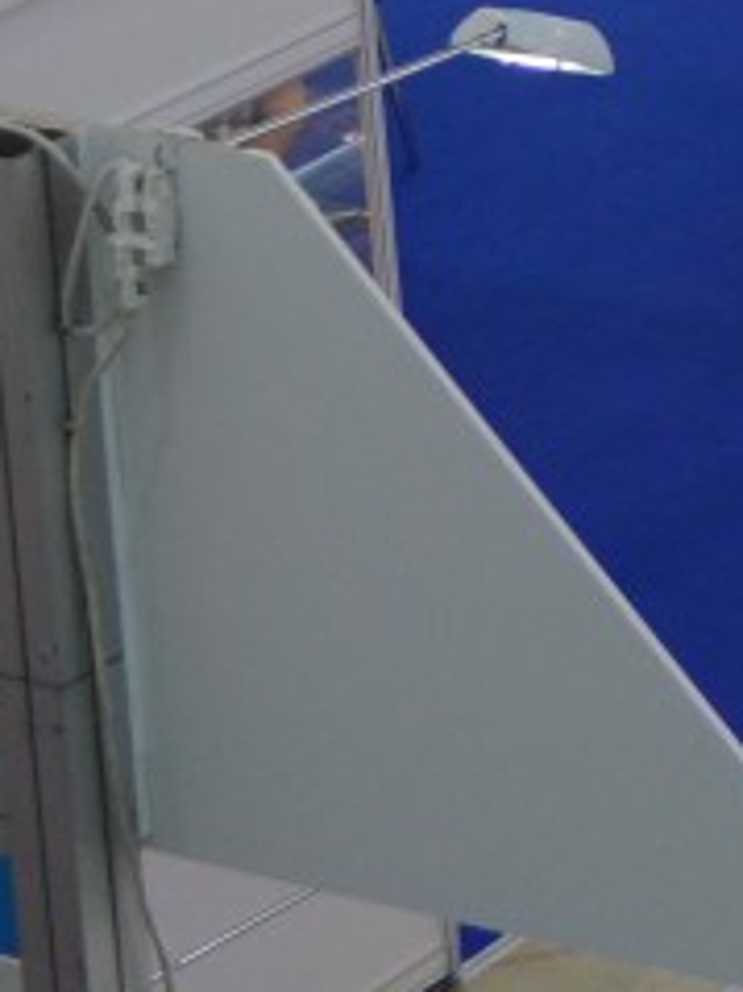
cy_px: -1038
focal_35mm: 245
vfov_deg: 7.7
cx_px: 2632
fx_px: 7026
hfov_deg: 5.5
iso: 400
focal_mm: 25
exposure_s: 1/125
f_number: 5.6
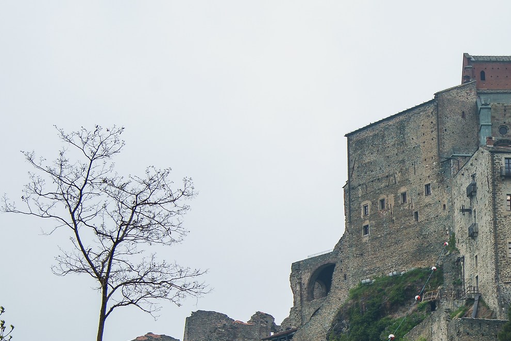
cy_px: 264
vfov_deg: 11.3
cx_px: 540
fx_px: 1718
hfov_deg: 16.5
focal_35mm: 121
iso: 160
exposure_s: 1/160
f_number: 5.6
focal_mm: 50
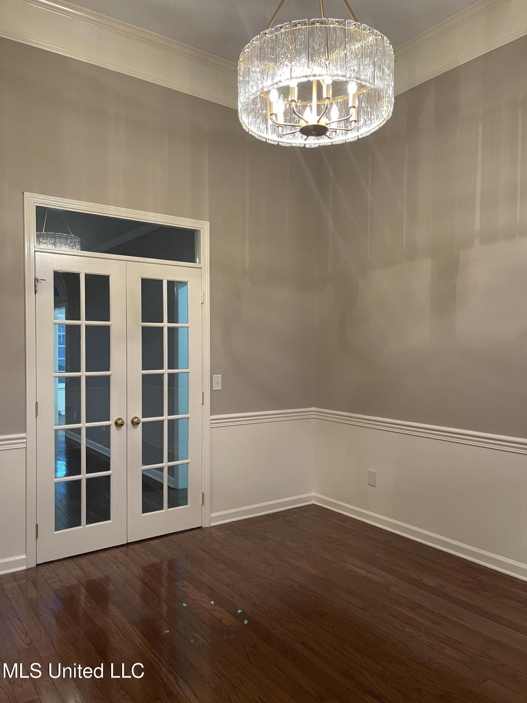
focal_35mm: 25
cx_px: 264
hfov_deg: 54.9
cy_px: 352
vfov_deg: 69.4
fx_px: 507
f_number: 1.6
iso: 200
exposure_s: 1/60
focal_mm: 5.1
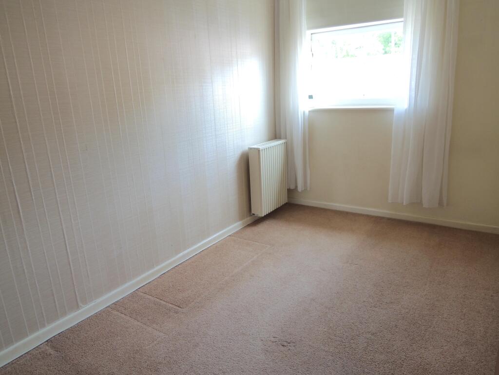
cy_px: 188
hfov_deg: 71.6
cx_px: 250
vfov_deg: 56.8
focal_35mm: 24
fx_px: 346
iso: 100
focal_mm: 4.3
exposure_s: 1/30
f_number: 2.8
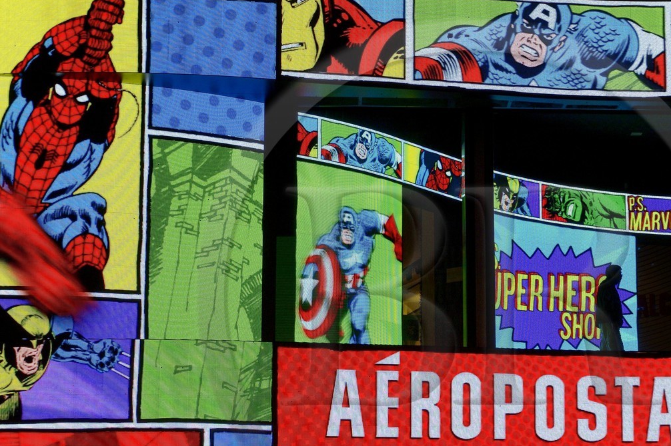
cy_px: 297
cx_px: 469
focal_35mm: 105
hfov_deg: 19.4
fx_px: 1955
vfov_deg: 13.0
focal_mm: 66
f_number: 9
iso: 1600
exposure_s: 1/1250
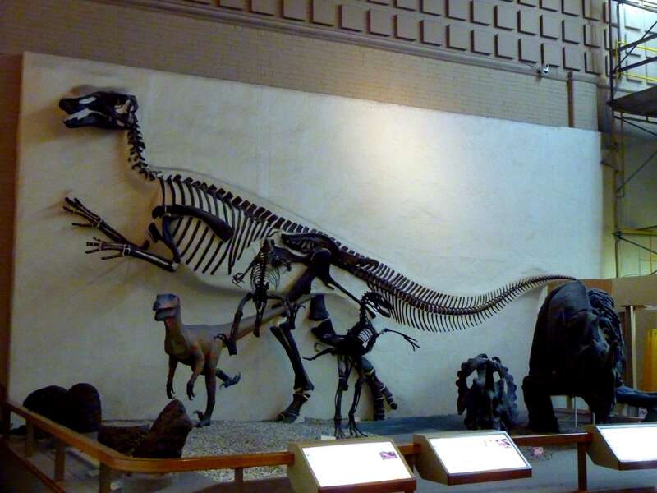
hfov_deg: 42.1
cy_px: 246
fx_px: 854
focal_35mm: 45
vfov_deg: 32.2
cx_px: 328
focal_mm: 7.3
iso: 800
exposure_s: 1/13
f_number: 3.7
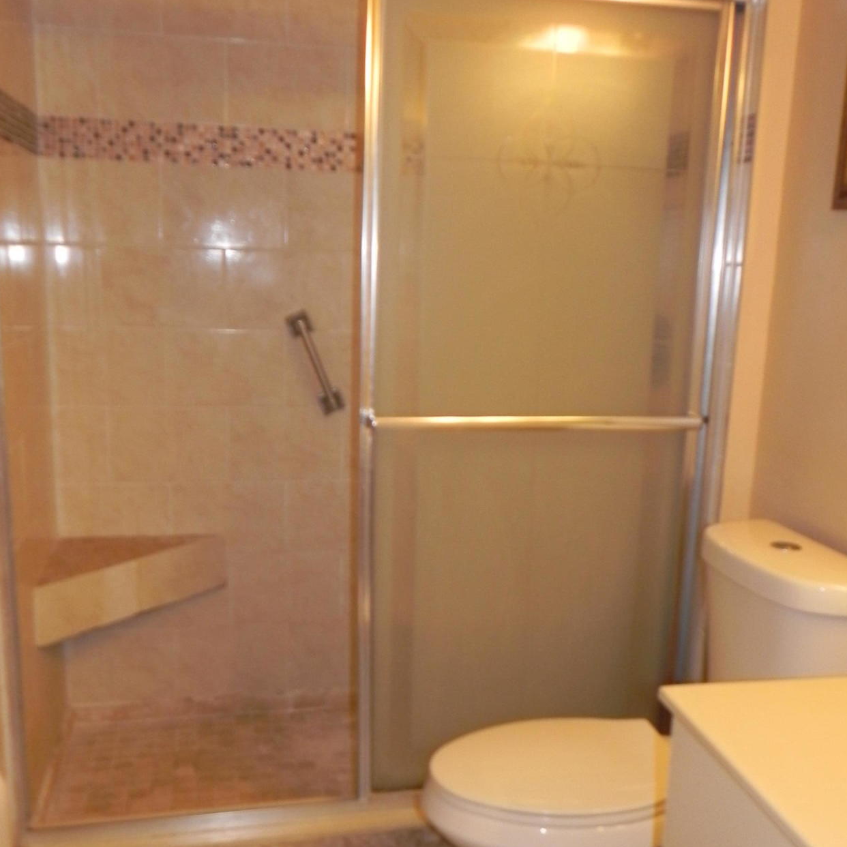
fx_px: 1024
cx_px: 441
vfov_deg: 44.9
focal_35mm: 37
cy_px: 456
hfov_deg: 44.9
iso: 200
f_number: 2.8
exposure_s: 1/30
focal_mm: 4.6
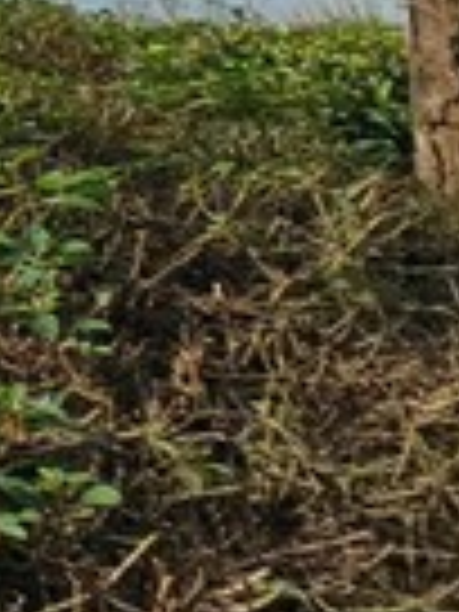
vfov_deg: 16.1
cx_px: -1598
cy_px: -562
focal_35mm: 98
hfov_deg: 7.2
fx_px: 1733
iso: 50
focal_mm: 2.2
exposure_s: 1/3727
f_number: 2.2
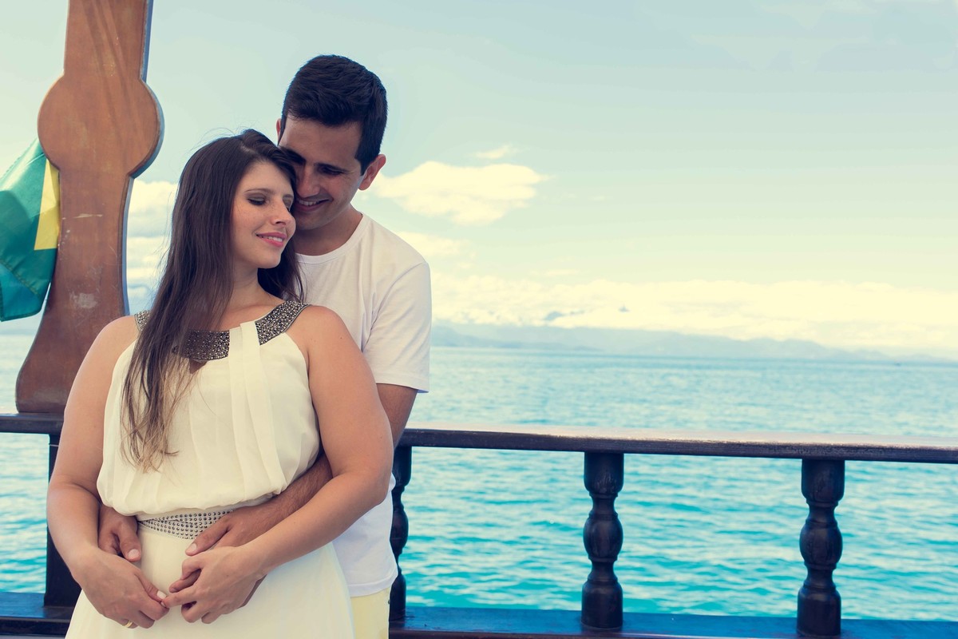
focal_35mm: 35
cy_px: 320
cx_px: 479
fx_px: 931
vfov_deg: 37.9
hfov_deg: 54.4
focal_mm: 35
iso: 100
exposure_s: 1/200
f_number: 5.6
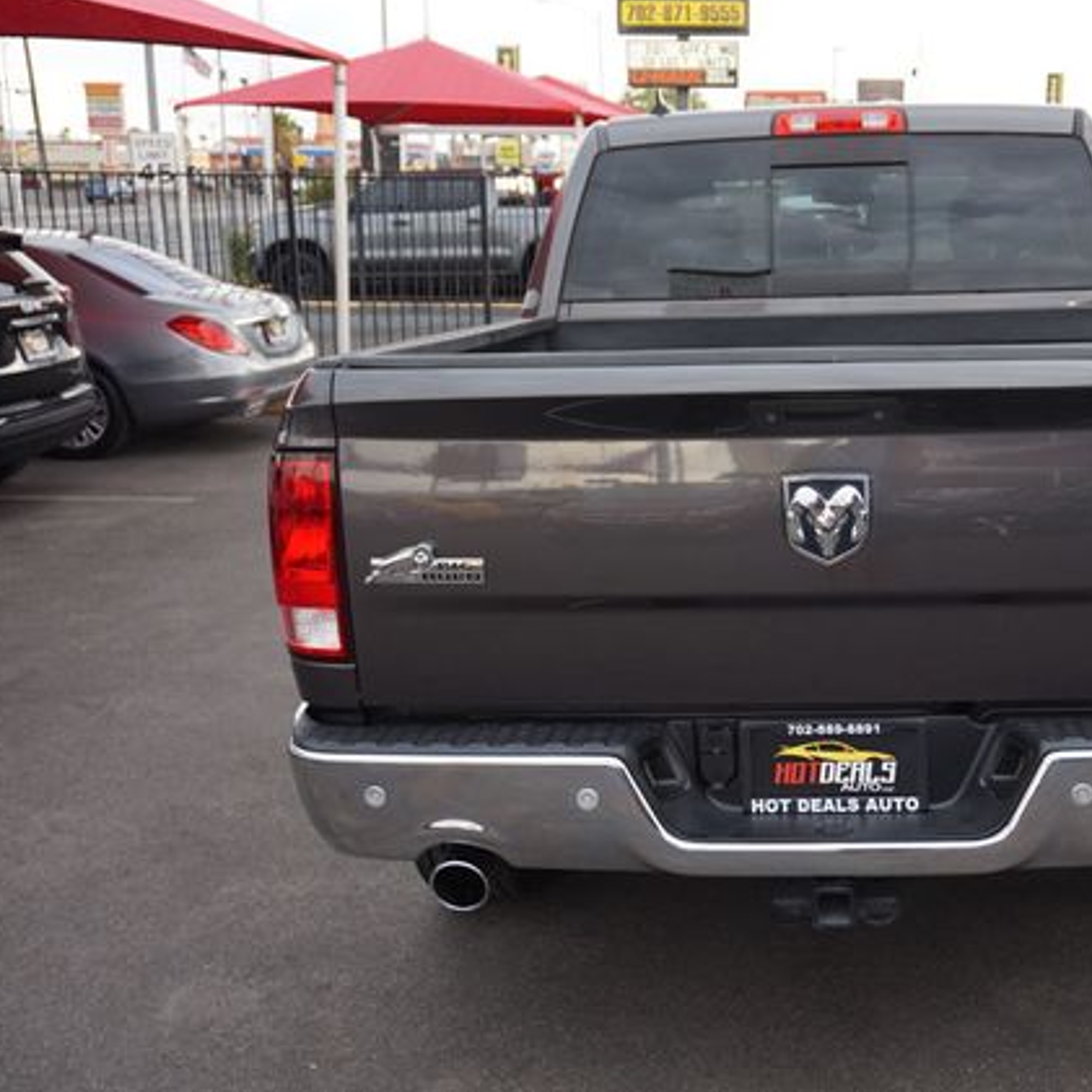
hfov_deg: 40.2
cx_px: 812
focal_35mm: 41
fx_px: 1451
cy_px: 542
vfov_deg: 41.3
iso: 125
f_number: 4
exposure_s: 1/60
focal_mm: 21
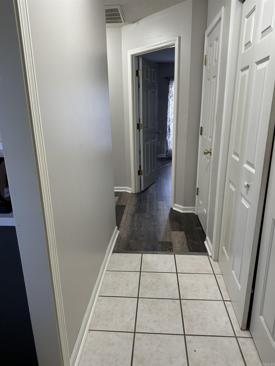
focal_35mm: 24
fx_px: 254
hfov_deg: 56.8
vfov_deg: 71.6
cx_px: 138
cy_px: 183
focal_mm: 6.86
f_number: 1.78
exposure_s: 1/60
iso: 160
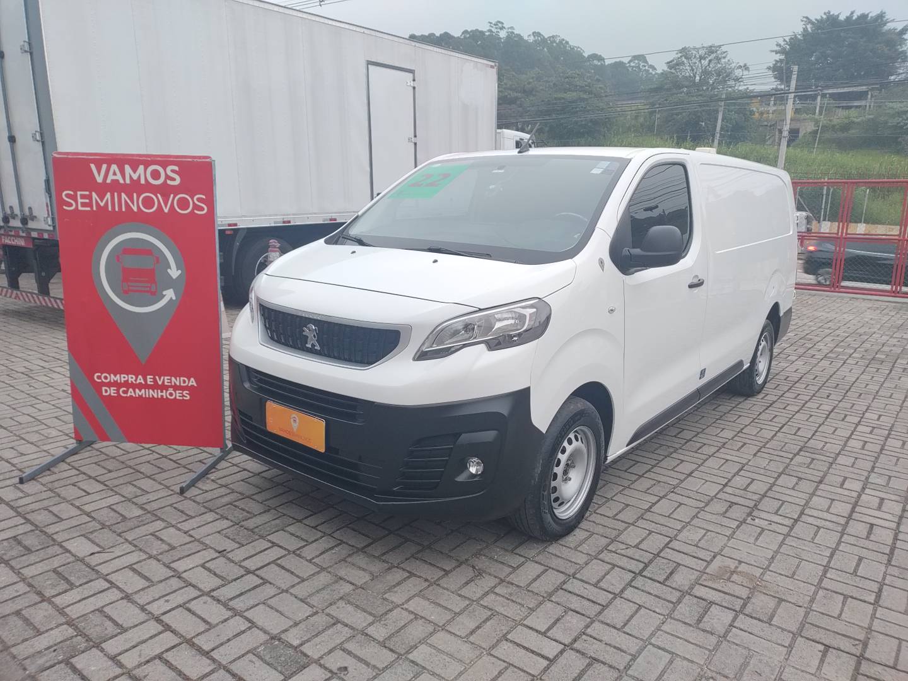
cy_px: 340
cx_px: 454
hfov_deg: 69.4
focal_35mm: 25
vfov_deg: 54.9
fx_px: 656
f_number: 1.7
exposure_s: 1/40
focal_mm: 4.71
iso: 413
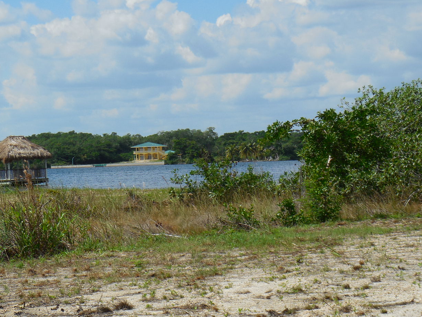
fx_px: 1487
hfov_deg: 16.1
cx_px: 154
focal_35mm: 122
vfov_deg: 12.1
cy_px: 170
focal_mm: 16.8
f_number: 4.7
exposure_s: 1/1250
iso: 125
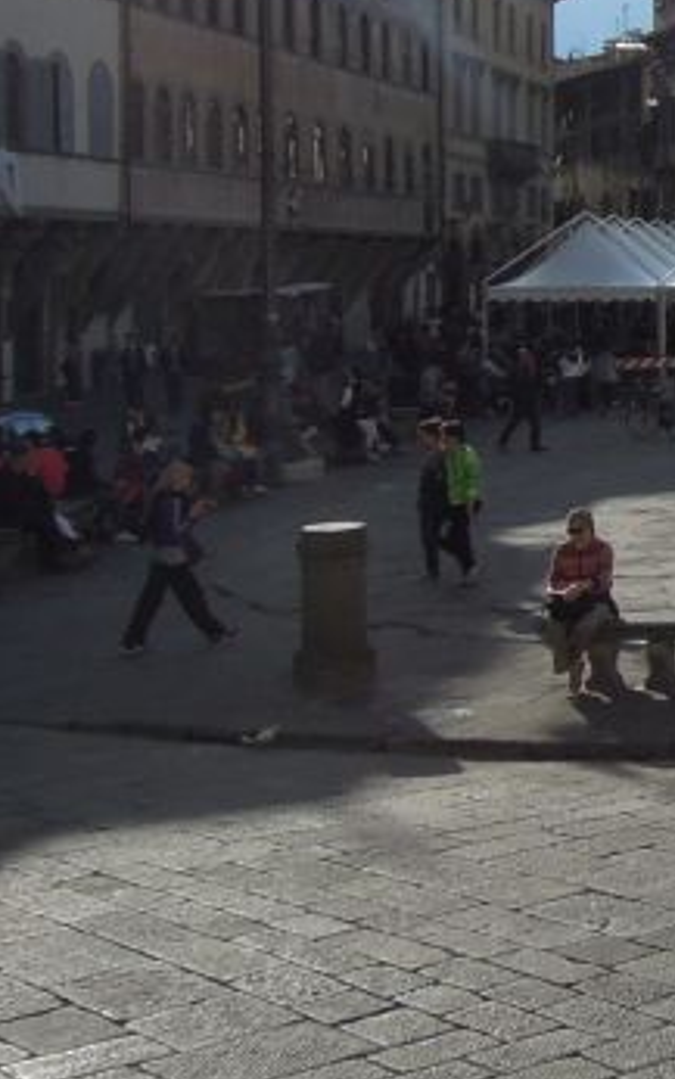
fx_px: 2207
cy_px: 252
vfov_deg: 27.1
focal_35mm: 75
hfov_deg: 15.0
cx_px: 1238
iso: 160
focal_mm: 4.3
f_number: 4.5
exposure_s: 1/1600
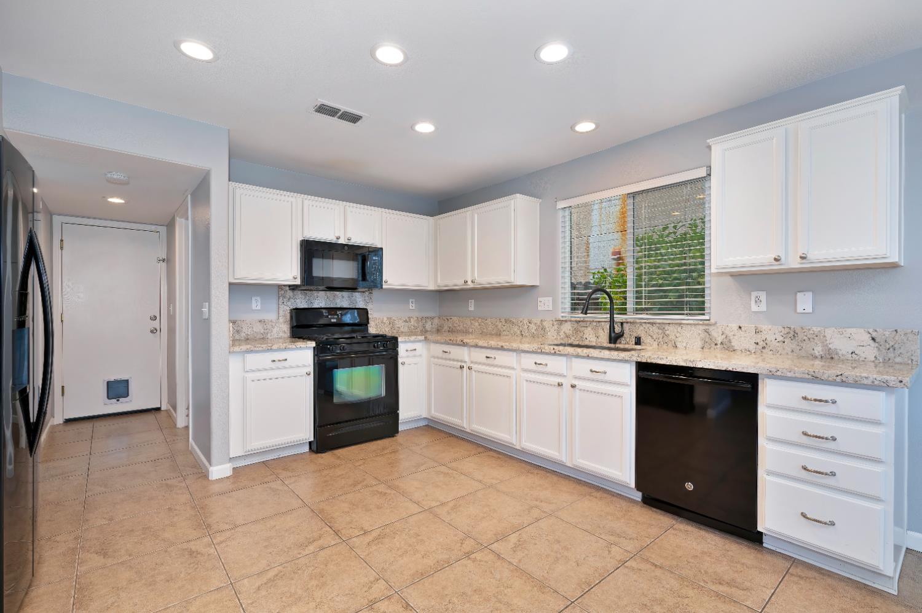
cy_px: 306
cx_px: 461
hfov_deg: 95.0
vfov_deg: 72.0
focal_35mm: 16
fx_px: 422
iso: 500
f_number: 4
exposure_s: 1/40
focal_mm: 16.5
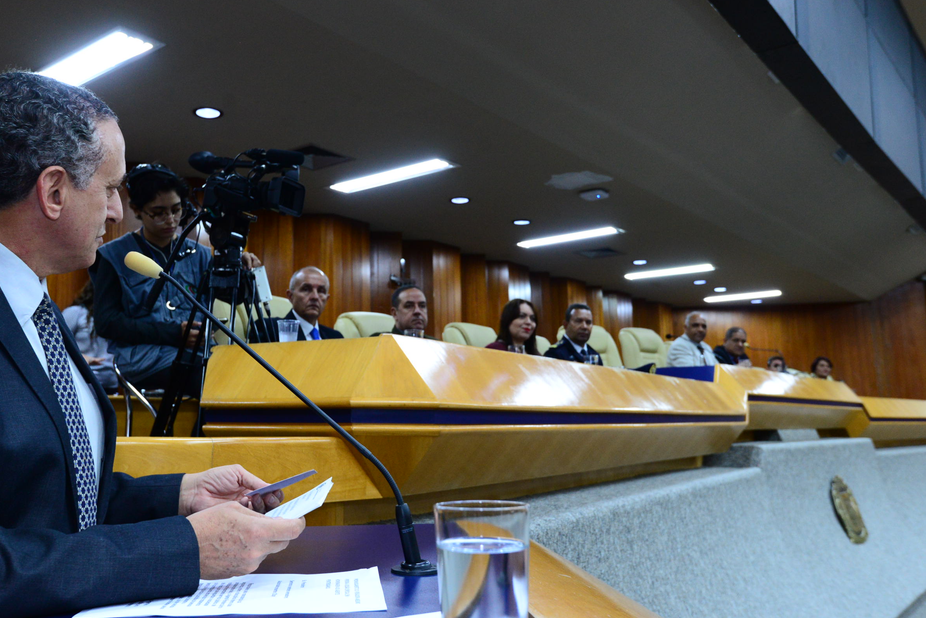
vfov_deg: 40.0
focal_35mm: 33
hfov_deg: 57.1
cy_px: 300
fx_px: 849
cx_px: 410
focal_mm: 26
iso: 2500
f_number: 5.6
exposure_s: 1/60
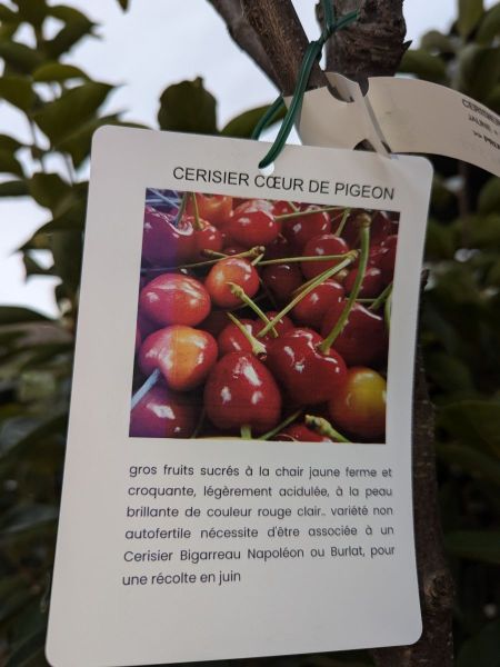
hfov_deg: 56.8
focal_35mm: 24
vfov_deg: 71.6
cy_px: 334
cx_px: 250
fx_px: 462
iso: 30
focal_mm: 6.81
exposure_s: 1/429
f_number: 1.85
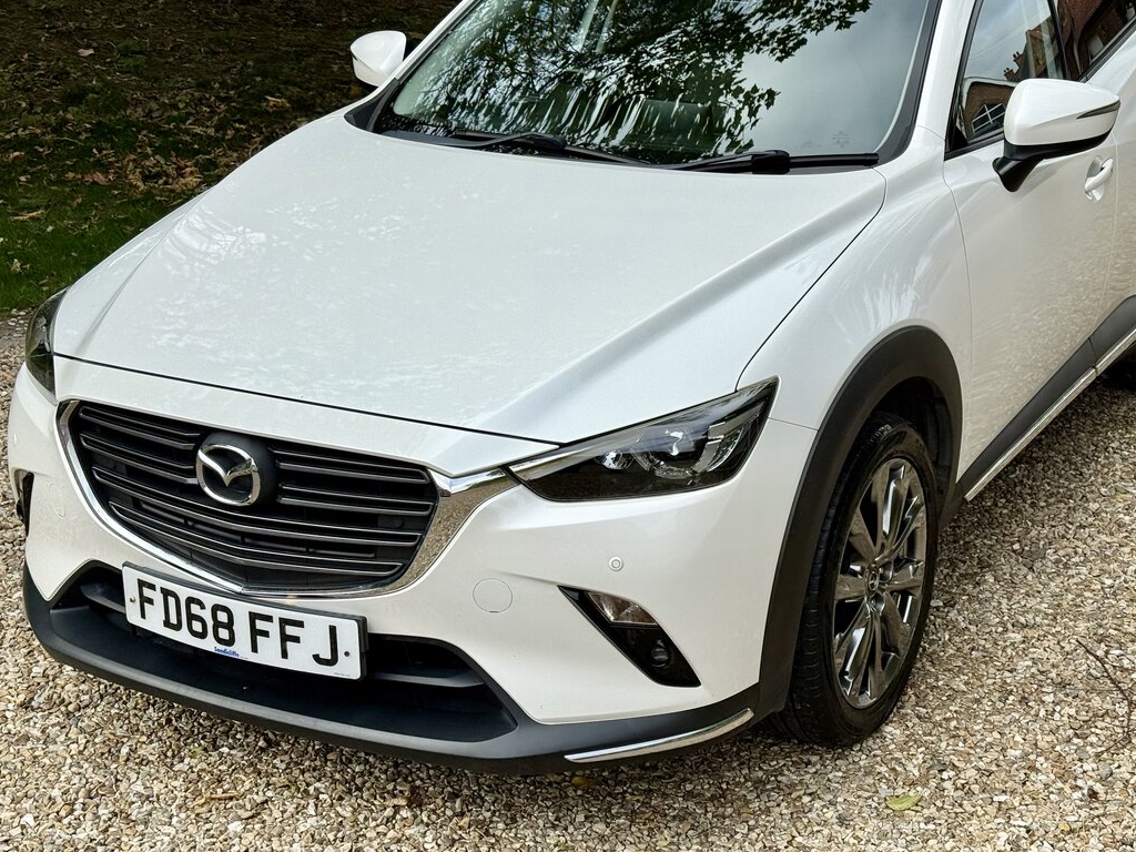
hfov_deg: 32.1
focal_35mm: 60
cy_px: 363
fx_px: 1969
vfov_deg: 24.4
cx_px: 668
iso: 80
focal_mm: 6.76
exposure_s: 1/3891
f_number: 1.78
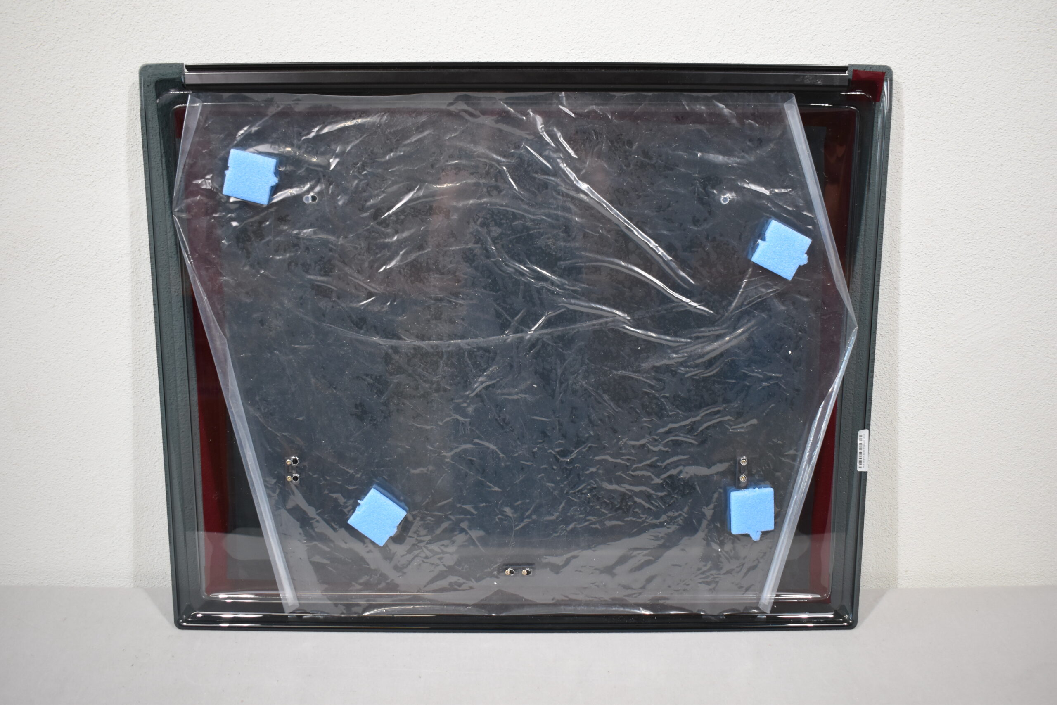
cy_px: 352
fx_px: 969
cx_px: 528
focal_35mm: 33
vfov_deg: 40.0
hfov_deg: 57.2
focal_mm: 22
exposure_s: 1/125
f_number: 3.8
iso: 800
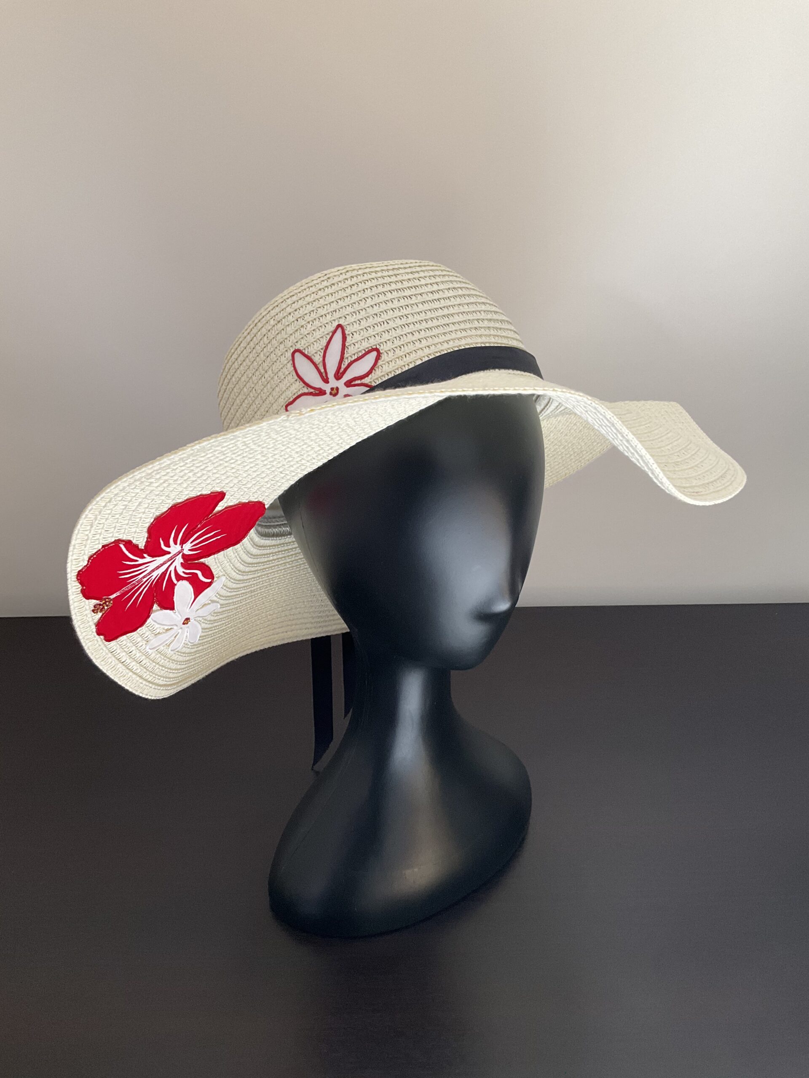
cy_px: 539
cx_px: 404
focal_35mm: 29
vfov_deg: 61.7
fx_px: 904
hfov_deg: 48.2
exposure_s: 1/60
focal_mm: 3
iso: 64
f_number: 1.8
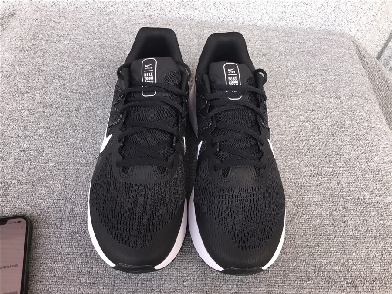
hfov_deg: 58.4
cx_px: 196
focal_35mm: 31
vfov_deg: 45.4
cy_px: 147
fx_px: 351
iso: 25
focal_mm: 3.3
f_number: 2.4
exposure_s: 1/109
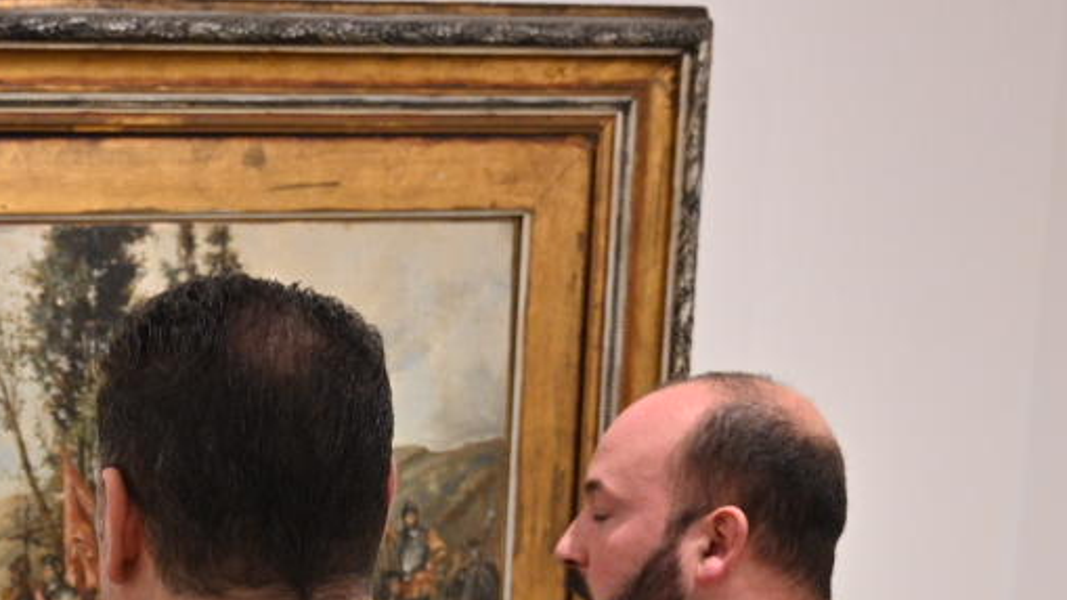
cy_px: 965
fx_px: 2263
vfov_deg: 13.9
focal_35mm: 80
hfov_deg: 24.7
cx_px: -103
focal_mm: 24
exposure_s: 1/100
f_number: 4
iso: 1000
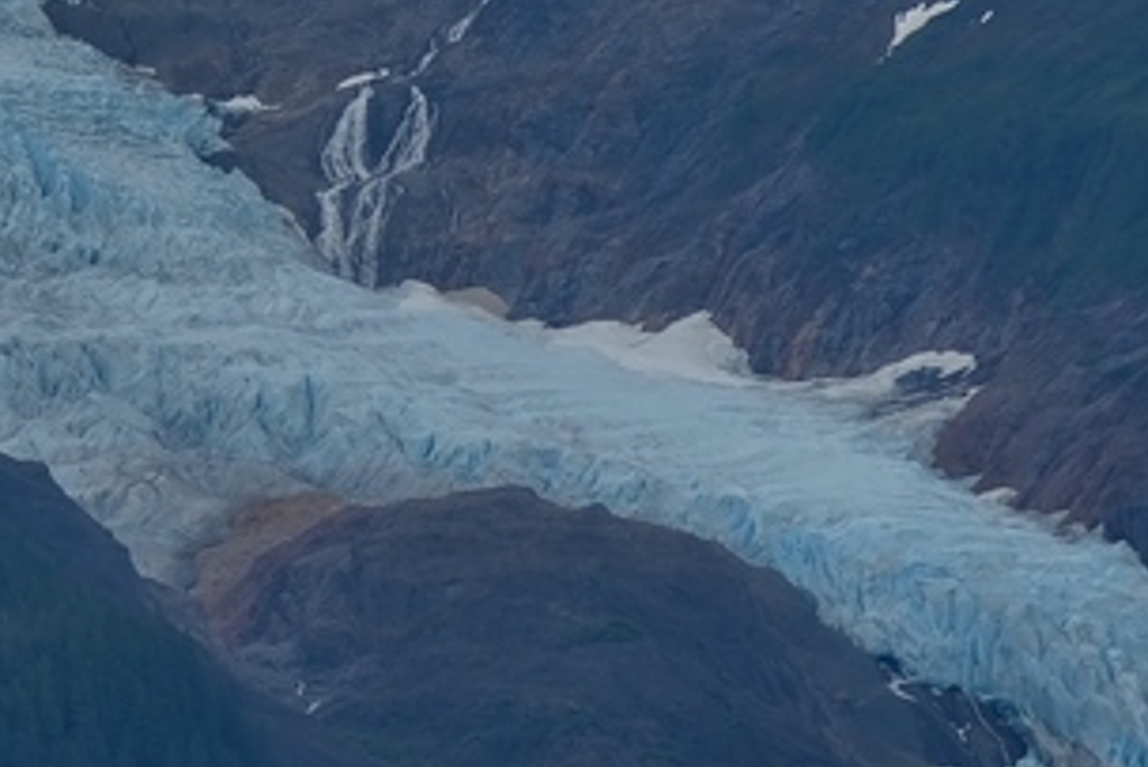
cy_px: -106
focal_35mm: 569
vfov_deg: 2.4
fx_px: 18153
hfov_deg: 3.6
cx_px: -514
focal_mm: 135
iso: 100
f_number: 9
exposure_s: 1/320
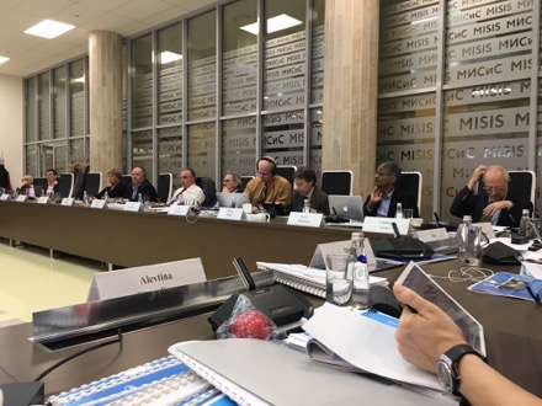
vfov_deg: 48.2
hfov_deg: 61.7
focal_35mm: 29
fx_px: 454
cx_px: 271
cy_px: 203
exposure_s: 1/33
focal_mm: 4.15
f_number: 2.2
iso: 40
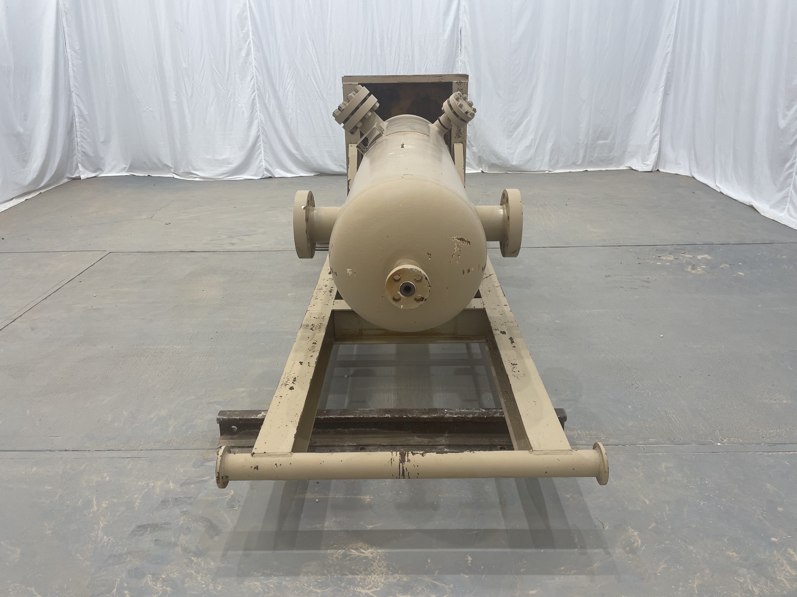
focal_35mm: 26
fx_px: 599
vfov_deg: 53.1
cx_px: 398
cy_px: 298
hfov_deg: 67.3
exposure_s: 1/120
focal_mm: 4.2
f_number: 1.6
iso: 40
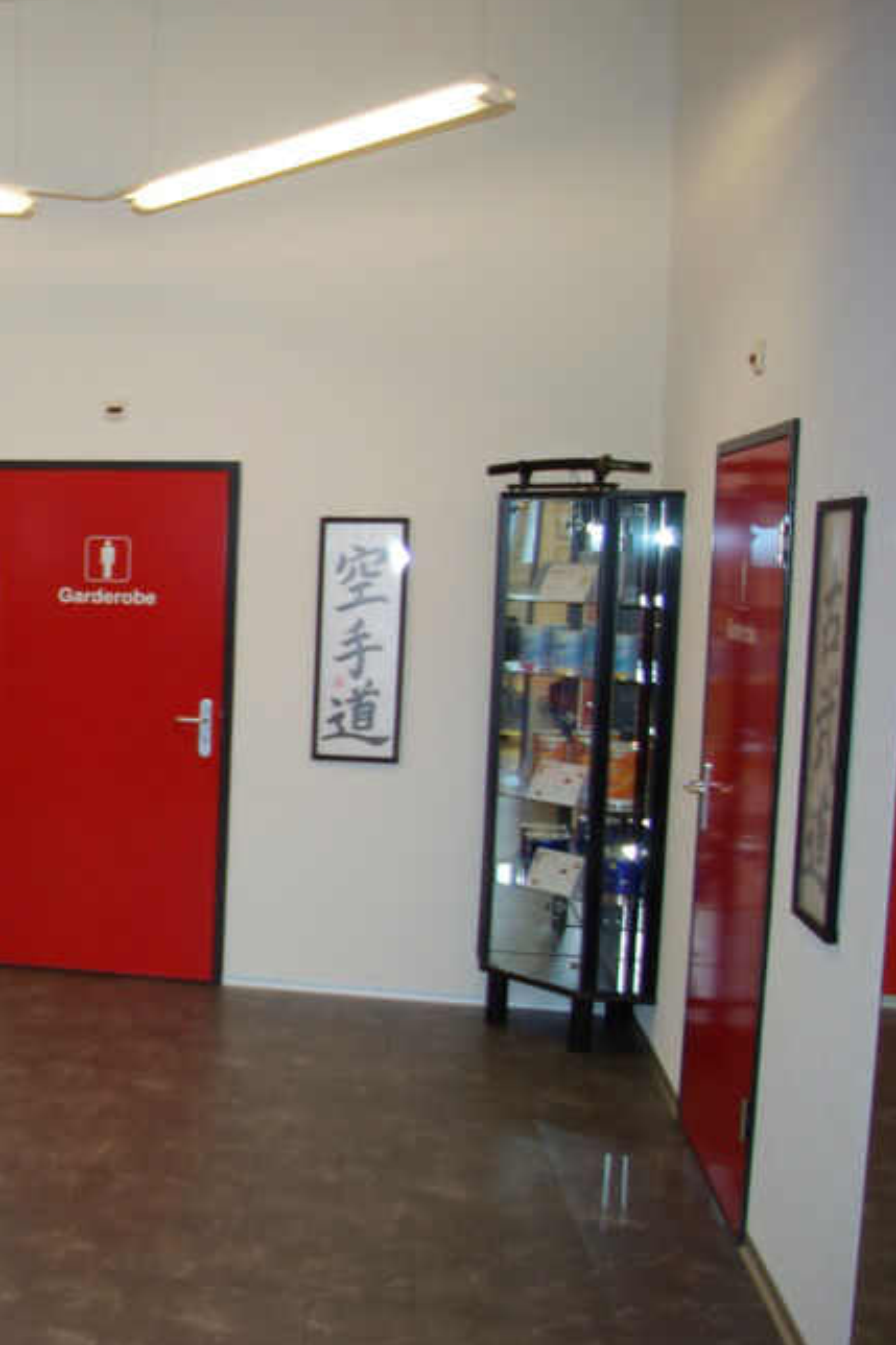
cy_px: 682
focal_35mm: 43
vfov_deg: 45.4
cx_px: -152
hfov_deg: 27.7
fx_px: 1606
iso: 100
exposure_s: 1/30
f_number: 3.5
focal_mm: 18
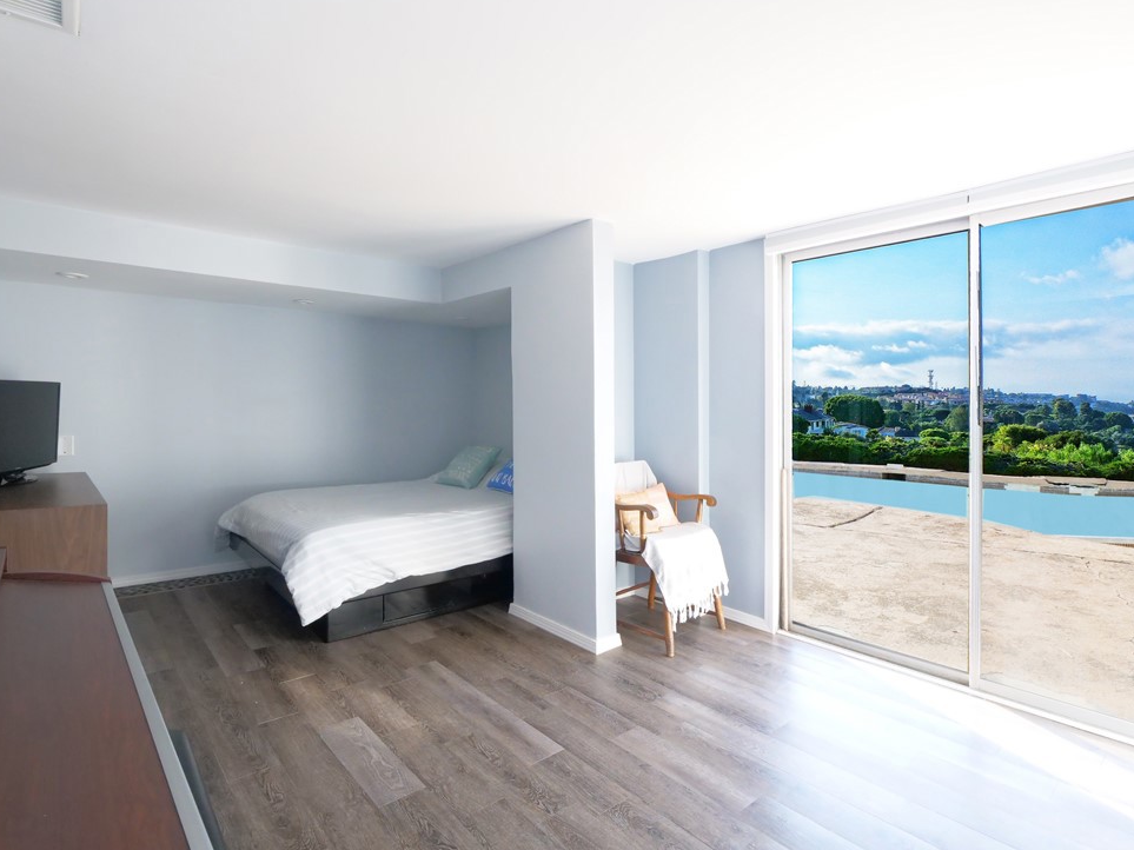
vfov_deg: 74.7
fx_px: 557
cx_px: 589
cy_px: 435
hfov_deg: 91.0
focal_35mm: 17
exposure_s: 1/125
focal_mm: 8
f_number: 8
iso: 2500
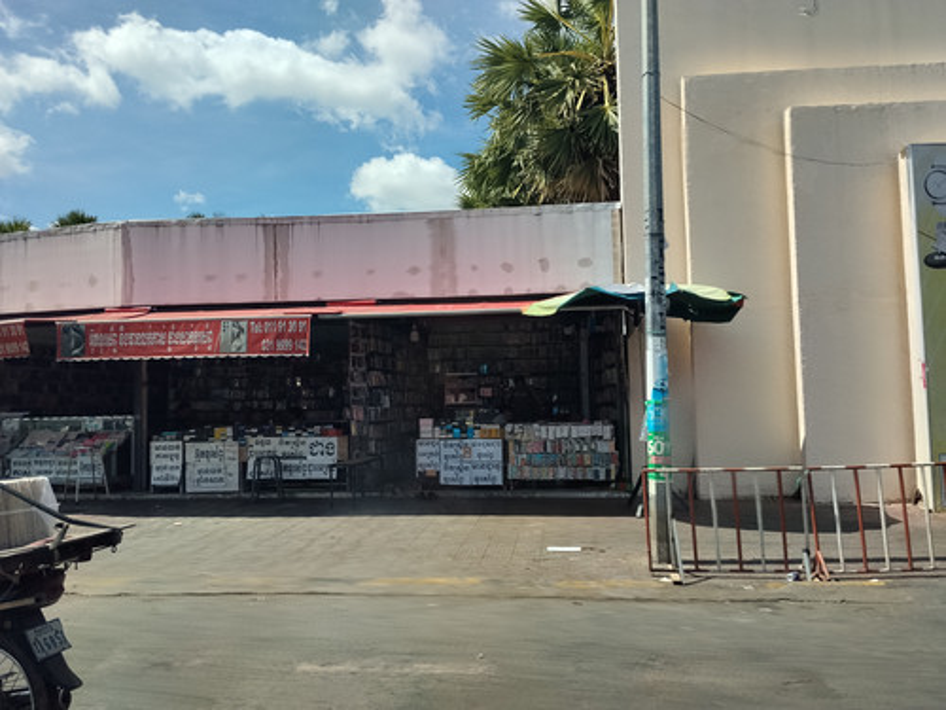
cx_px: 473
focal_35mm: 29
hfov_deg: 61.7
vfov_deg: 48.2
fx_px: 793
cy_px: 355
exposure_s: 1/387
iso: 50
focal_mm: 4.22
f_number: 1.8
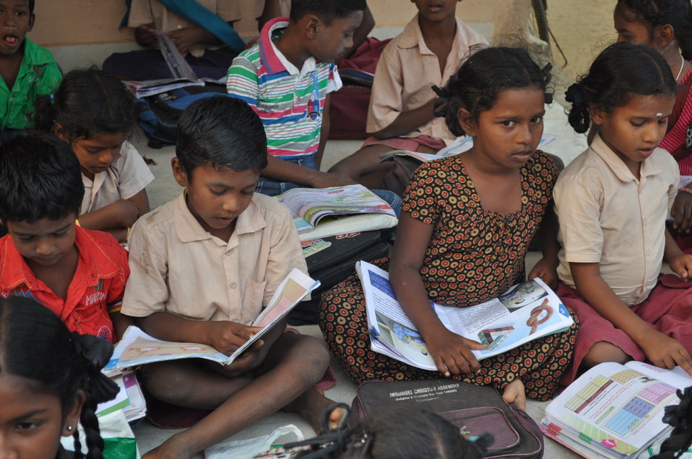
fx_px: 1325
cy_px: 230
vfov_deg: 19.7
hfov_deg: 29.3
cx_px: 346
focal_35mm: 69
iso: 400
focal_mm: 46
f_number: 5.3
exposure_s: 1/60
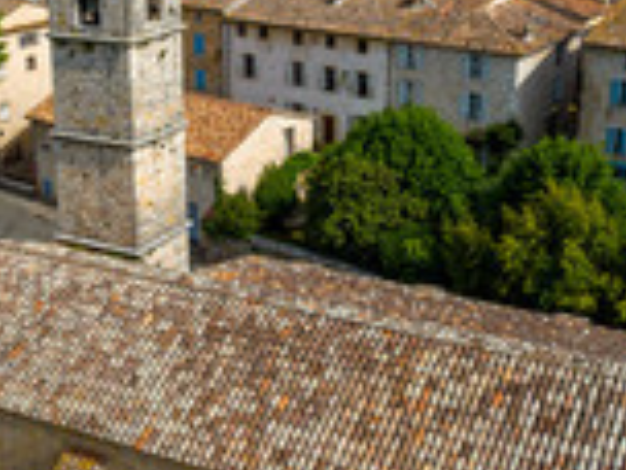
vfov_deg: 24.7
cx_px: 239
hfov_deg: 32.6
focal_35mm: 59
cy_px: 153
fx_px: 1067
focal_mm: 12.3
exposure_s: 1/800
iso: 200
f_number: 8
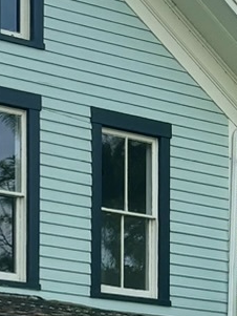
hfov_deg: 8.1
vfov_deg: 10.5
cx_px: -209
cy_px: 561
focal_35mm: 177
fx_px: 1615
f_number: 1.6
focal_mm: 5.96
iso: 50
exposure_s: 1/1721
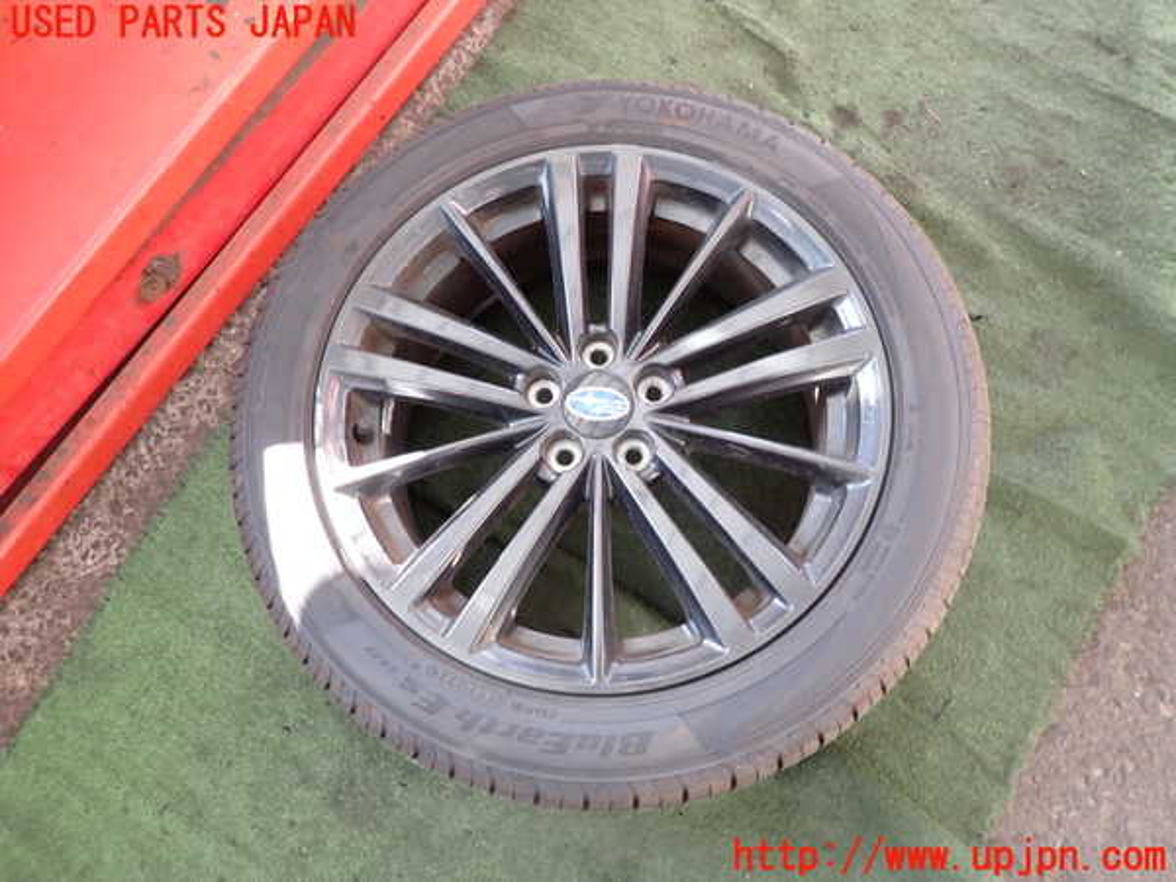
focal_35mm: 25
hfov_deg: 69.4
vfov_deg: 54.9
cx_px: 588
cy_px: 441
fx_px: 849
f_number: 2
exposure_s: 1/40
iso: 200
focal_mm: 4.5
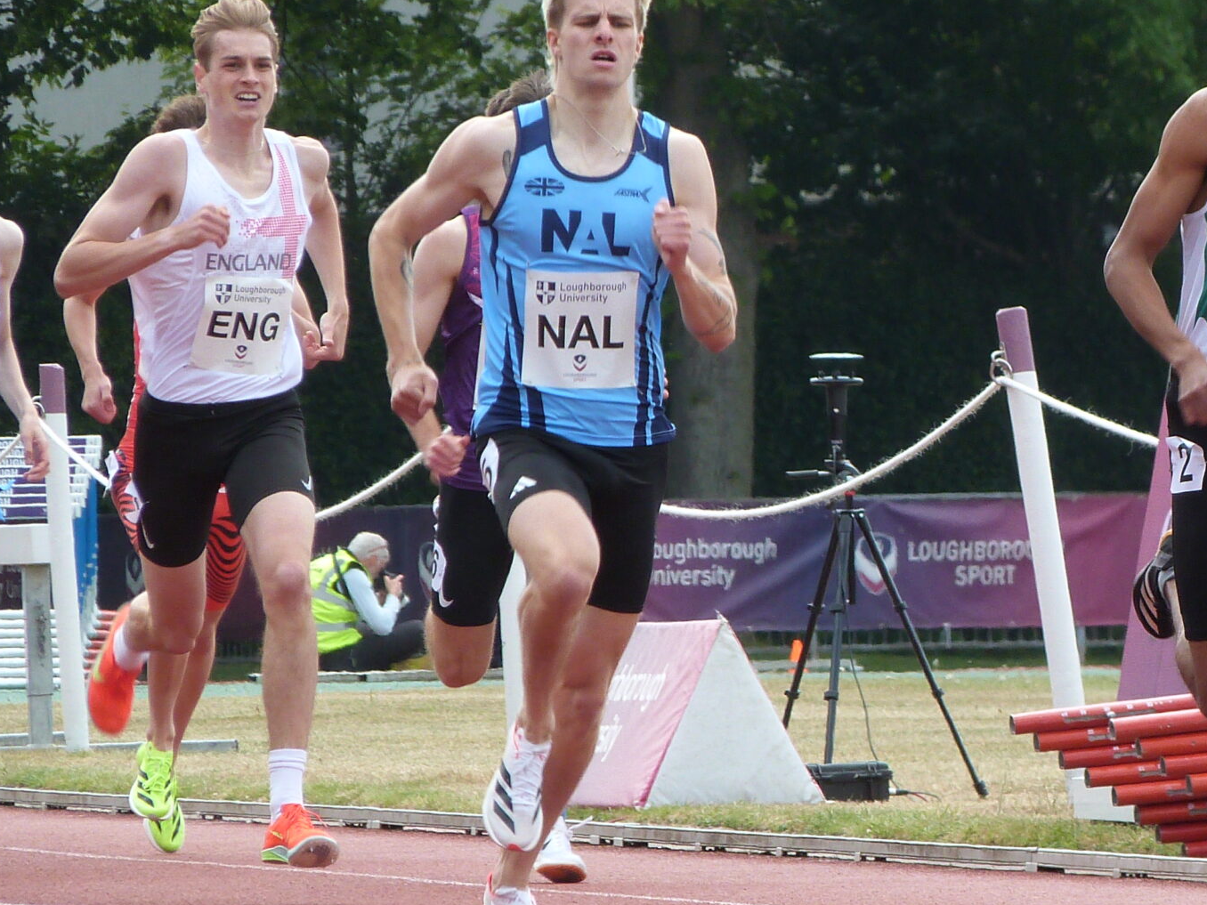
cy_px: 523
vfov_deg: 2.3
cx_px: 1042
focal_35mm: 653
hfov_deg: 3.0
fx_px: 22769
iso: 160
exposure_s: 1/400
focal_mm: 62.3
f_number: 4.1
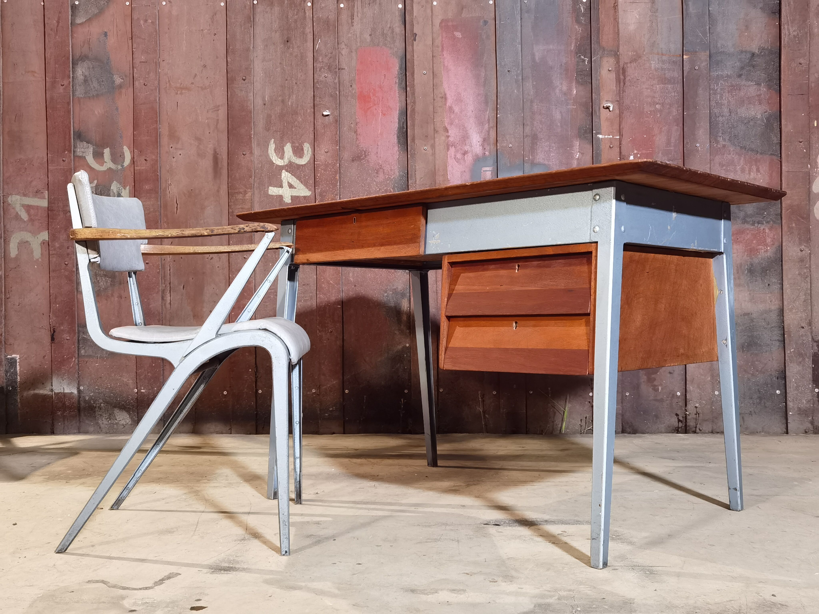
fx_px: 875
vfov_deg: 38.7
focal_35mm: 37
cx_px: 410
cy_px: 307
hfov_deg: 50.1
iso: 500
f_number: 1.9
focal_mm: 6.71
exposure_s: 1/33.3
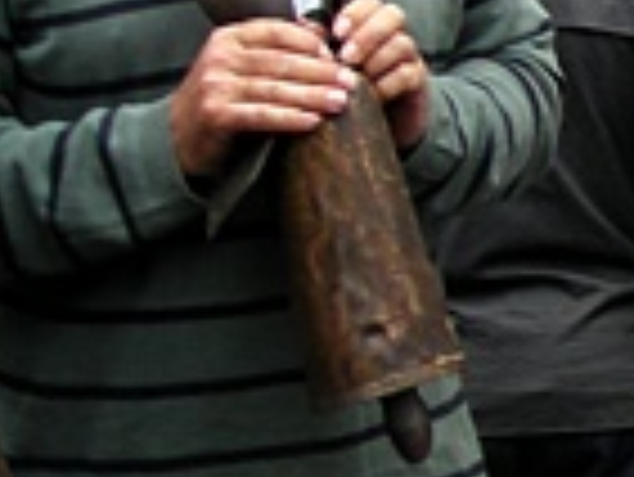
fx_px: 3318
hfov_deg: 10.0
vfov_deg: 8.2
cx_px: 1335
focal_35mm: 181
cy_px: -36
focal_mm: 5.7
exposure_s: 1/310
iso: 65
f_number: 2.8
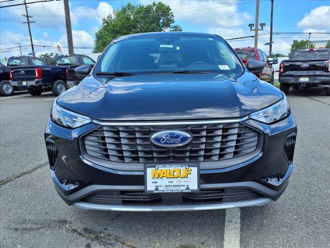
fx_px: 257
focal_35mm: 27
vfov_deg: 51.4
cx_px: 165
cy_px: 124
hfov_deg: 65.3
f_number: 1.9
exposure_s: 1/1111
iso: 40
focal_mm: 3.58
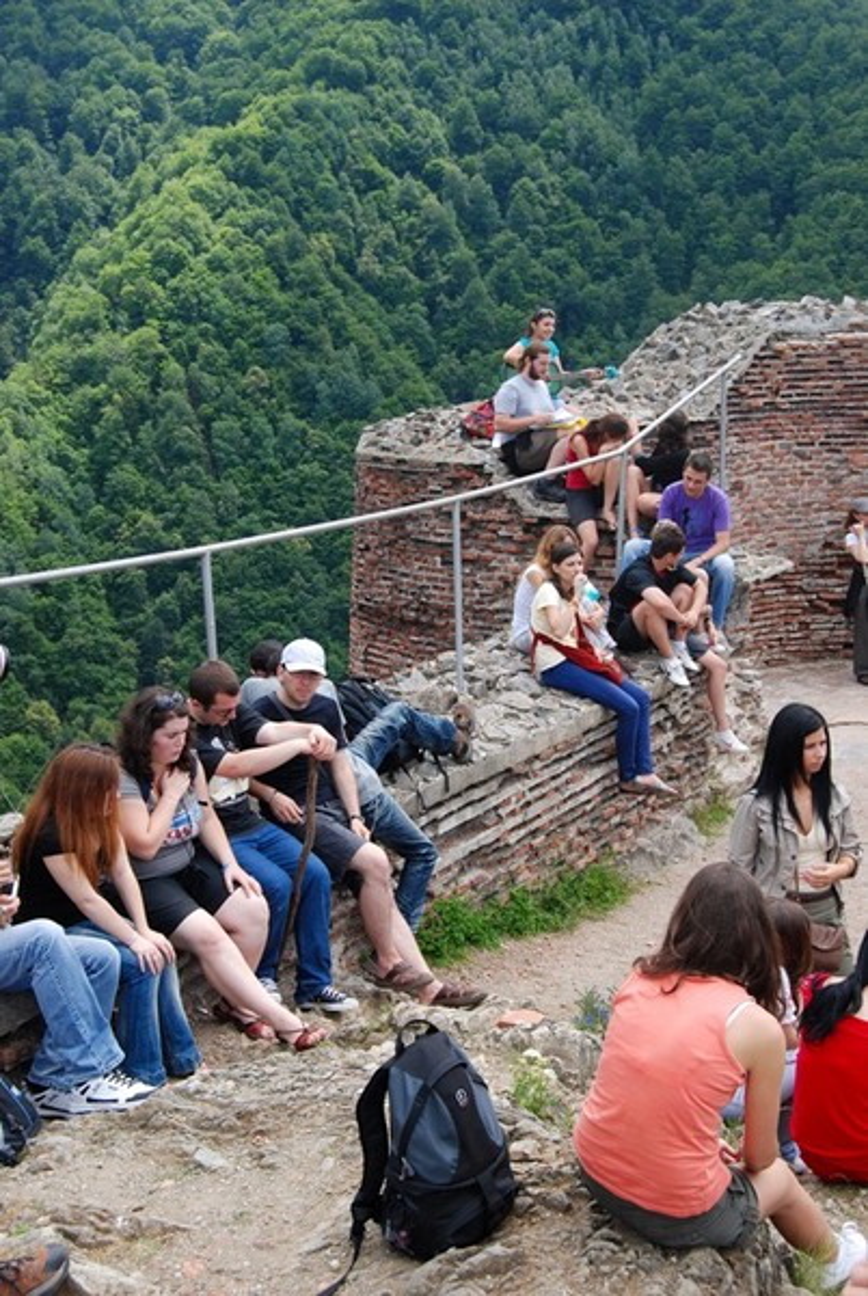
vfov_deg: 46.3
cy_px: 648
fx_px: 1514
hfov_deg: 32.0
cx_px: 434
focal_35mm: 42
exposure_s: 1/160
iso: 200
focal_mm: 28
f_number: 6.3
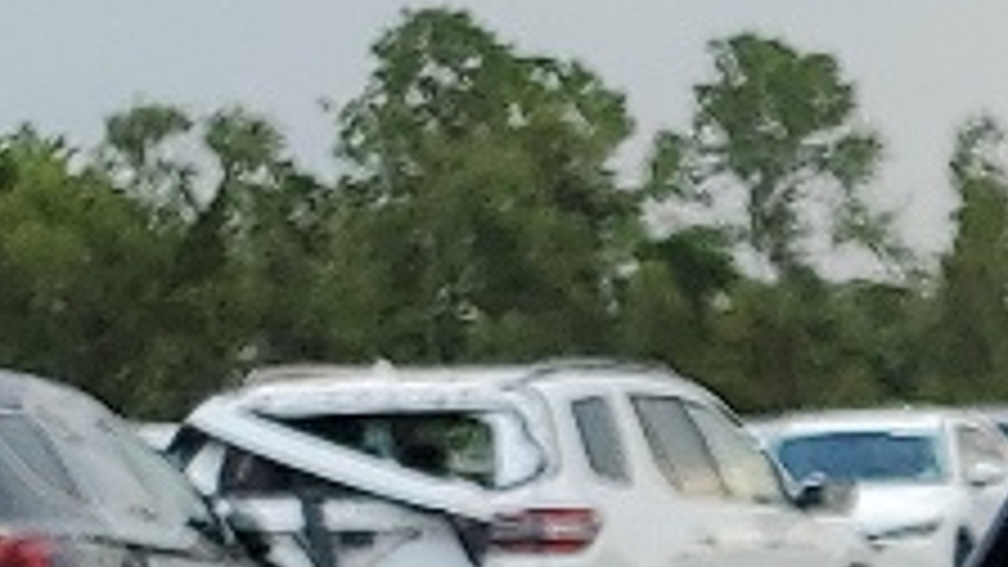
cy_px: 2030
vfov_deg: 5.4
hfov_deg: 8.6
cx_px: 3195
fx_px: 5399
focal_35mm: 202
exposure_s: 1/909
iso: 50
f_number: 1.5
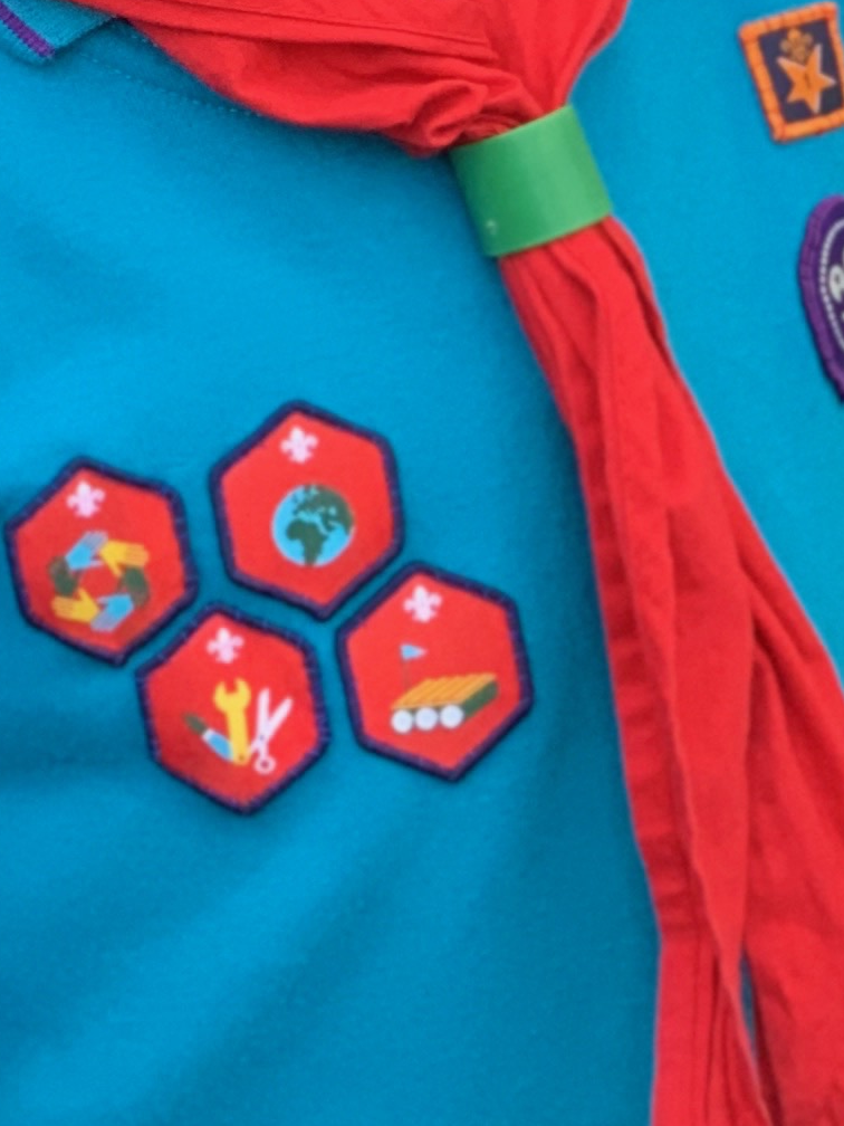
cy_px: -337
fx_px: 6762
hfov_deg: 7.1
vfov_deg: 9.3
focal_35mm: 208
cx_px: -347
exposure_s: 1/122
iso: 50
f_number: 2.4
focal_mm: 6
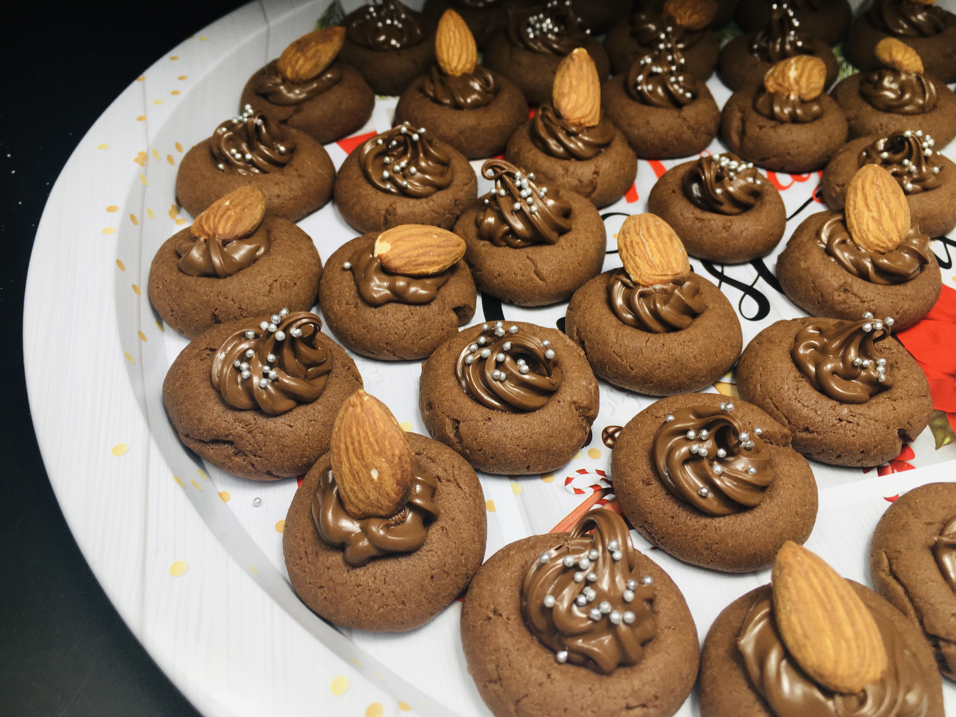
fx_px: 801
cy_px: 358
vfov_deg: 48.2
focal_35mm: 29
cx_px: 478
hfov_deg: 61.7
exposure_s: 1/100
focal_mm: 4.15
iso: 32
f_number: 2.2
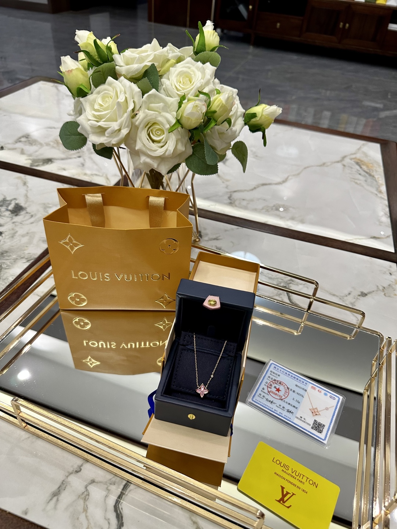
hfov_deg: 56.8
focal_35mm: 24
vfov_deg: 71.6
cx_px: 198
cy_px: 264
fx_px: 367
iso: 200
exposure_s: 1/100
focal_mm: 6.86
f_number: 1.78
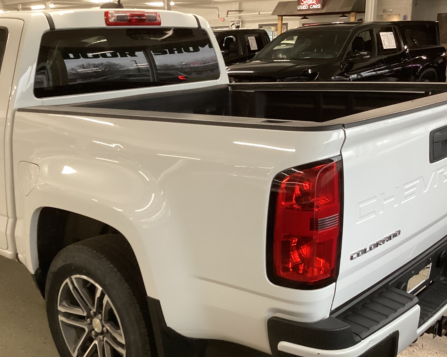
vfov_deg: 36.4
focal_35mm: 41
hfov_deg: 44.6
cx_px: 179
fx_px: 542
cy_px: 202
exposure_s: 1/60
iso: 250
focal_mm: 3.3
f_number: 2.4
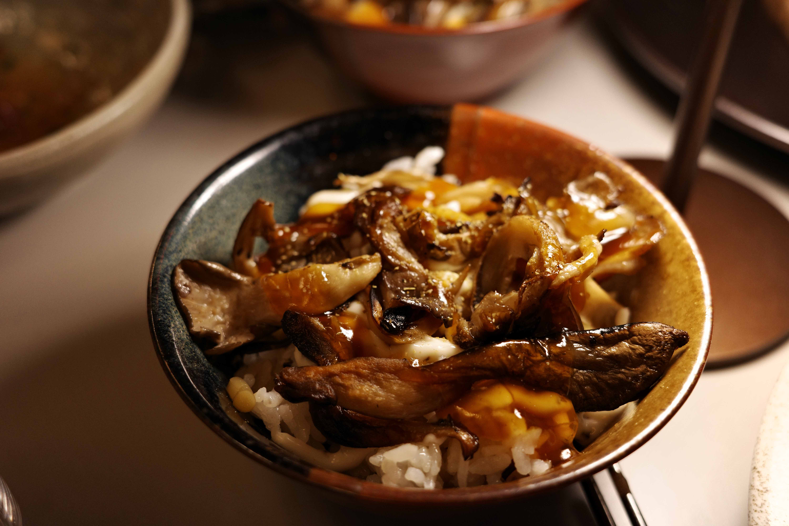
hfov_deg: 48.5
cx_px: 394
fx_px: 877
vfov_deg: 33.4
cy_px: 263
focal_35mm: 40
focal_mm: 26
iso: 400
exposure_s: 1/40
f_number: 2.8
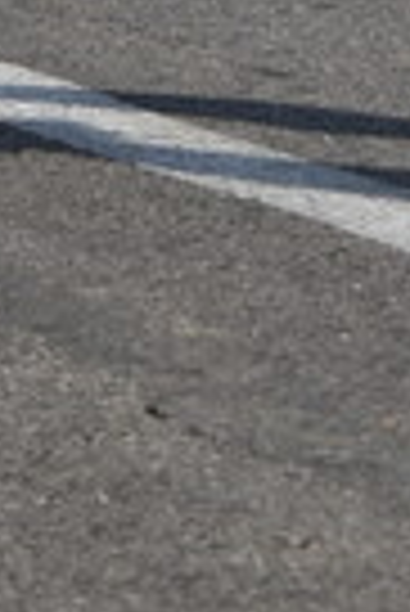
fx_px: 8246
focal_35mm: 484
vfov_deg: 4.2
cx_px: -563
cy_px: -706
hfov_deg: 2.8
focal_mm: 55
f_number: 7.1
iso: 100
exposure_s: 1/320
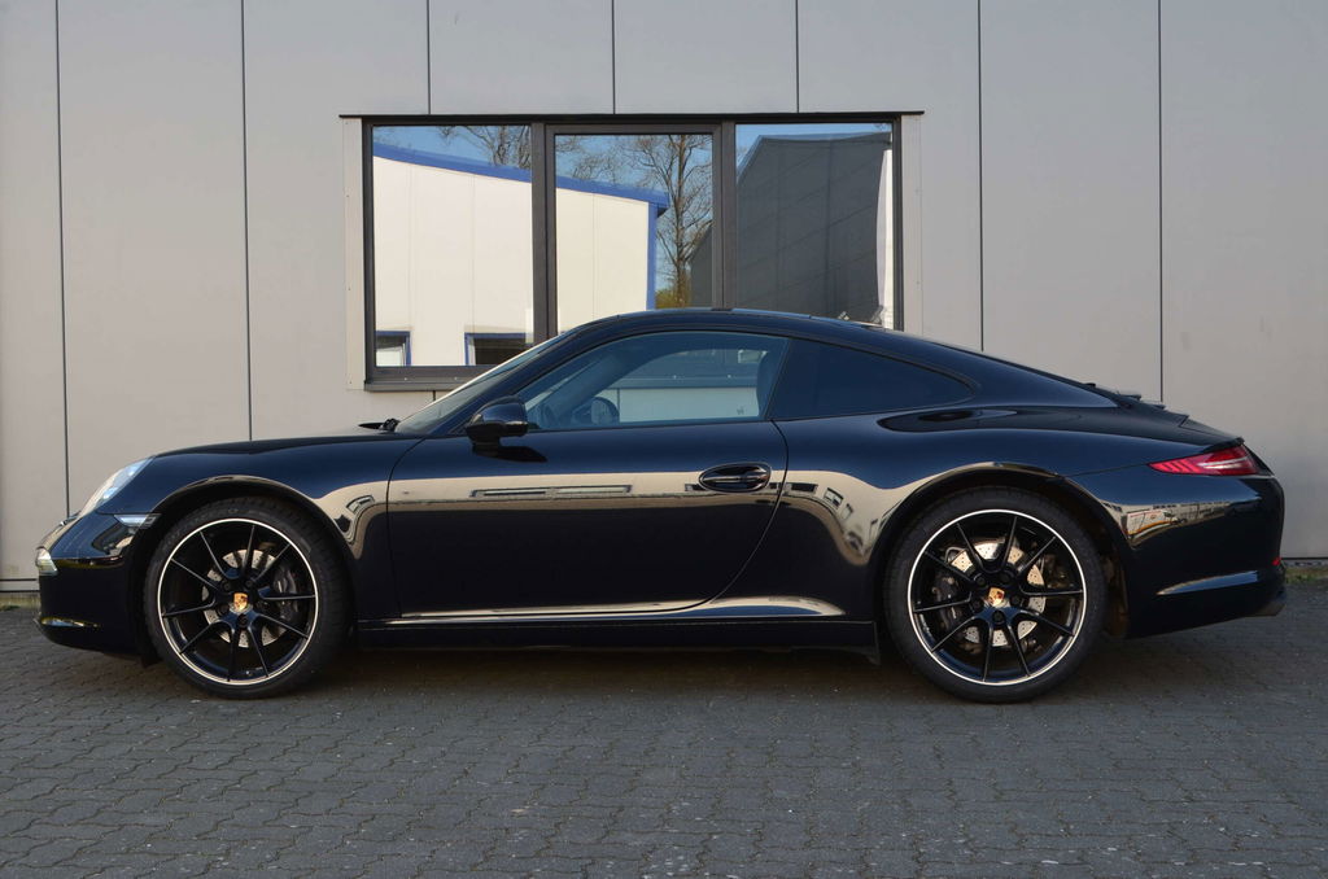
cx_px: 664
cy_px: 440
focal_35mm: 44
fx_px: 1601
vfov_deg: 30.7
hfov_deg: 45.0
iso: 320
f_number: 10
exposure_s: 1/60
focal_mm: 29
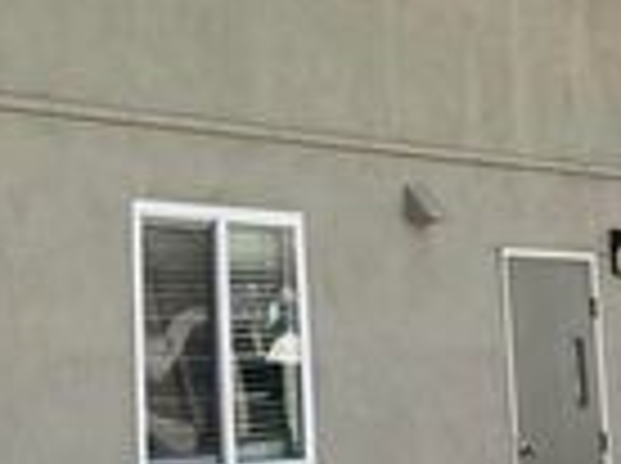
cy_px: 47
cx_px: -194
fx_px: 1558
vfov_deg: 16.7
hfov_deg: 20.5
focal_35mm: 87
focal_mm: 6.76
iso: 80
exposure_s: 1/1770
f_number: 1.78
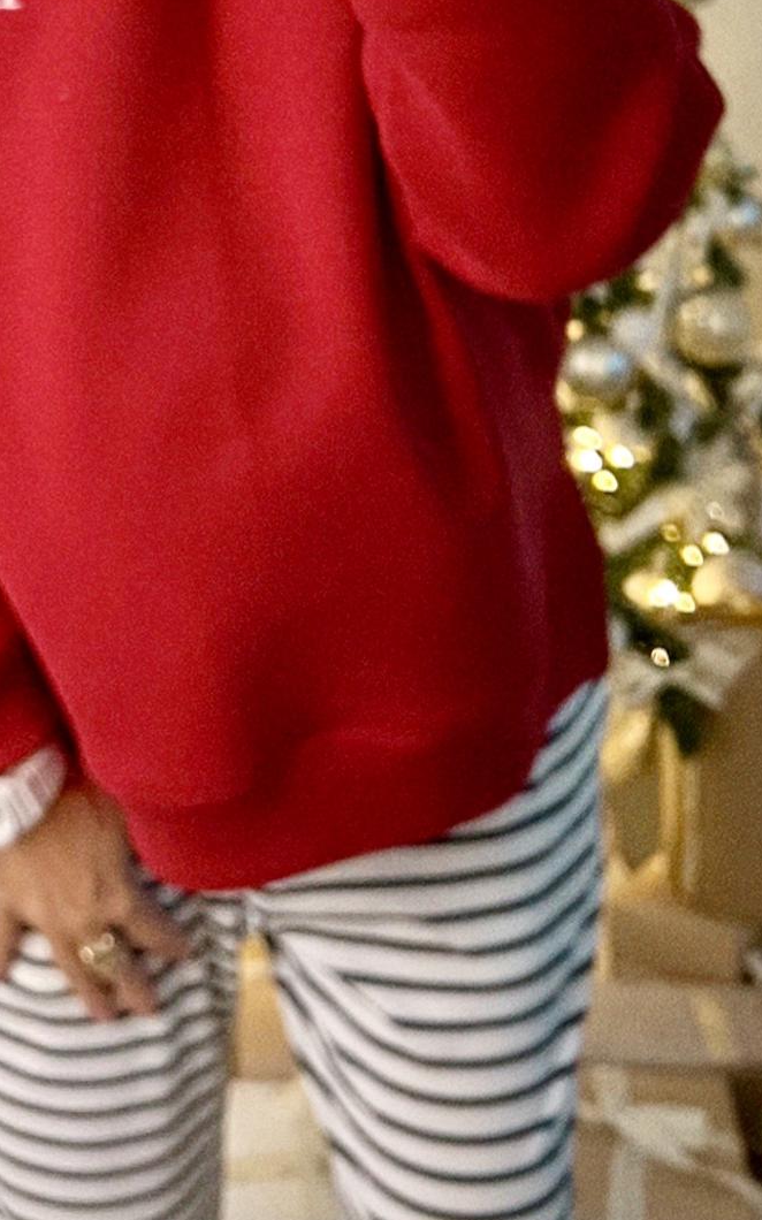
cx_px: 85
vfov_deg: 38.5
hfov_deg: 24.2
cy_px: 427
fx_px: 1729
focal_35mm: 52
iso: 250
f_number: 1.5
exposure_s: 1/50
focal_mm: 5.7
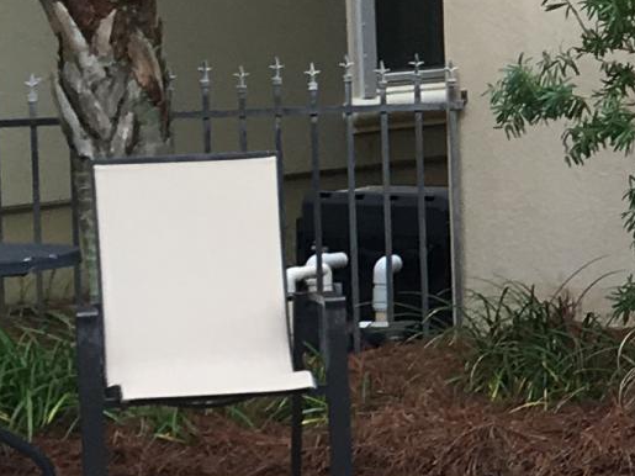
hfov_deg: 10.2
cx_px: 1504
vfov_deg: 8.8
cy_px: 157
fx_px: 3099
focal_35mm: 169
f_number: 2.2
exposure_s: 1/187
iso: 25
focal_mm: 4.15
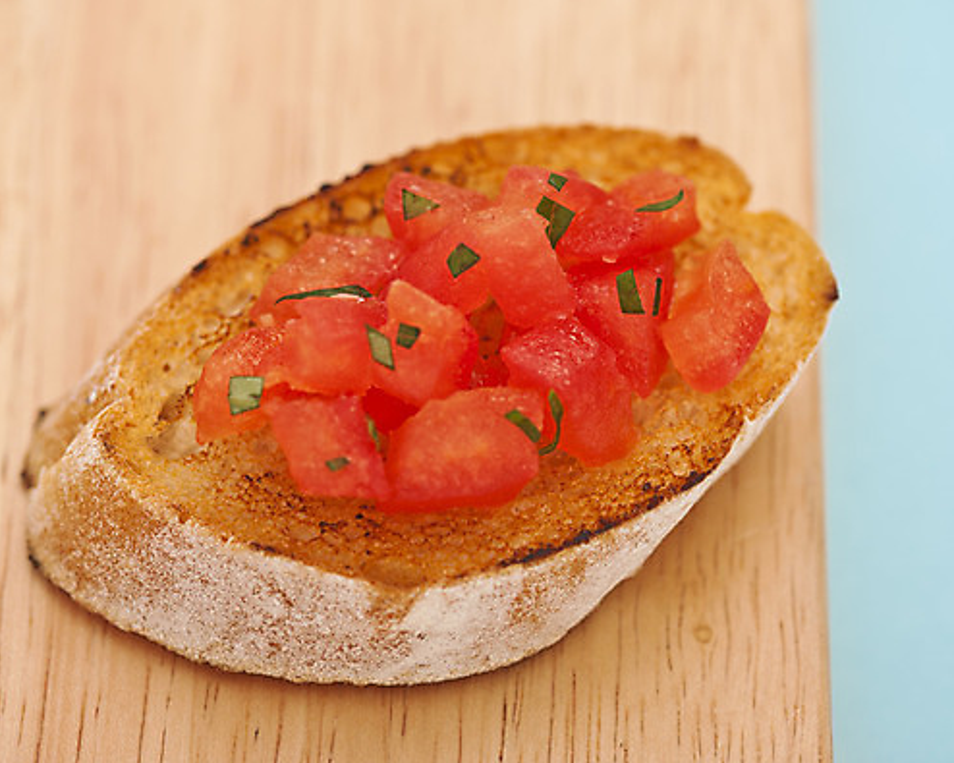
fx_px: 3387
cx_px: 518
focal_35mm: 120
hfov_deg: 16.0
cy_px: 381
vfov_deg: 12.8
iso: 100
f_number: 8
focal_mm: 105
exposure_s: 1/125
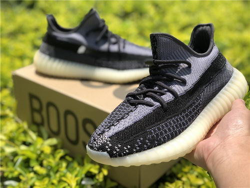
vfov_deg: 28.0
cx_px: 125
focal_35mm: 52
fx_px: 376
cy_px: 94
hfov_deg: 36.8
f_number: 2.4
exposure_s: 1/842
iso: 16
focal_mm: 6
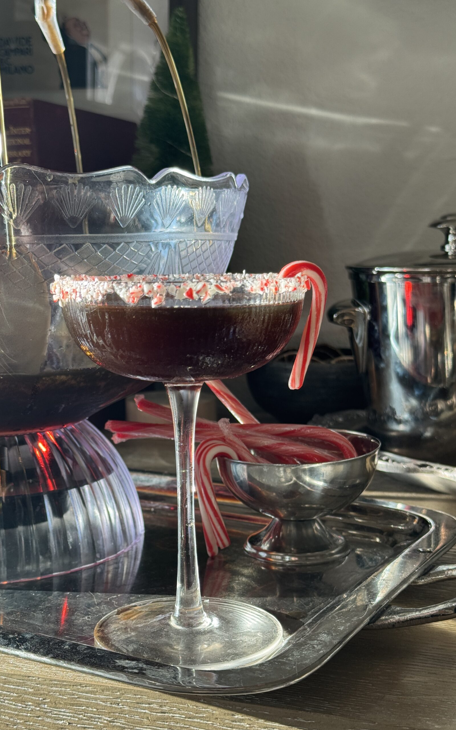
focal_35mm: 51
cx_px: 191
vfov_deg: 39.6
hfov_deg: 25.3
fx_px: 1014
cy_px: 365
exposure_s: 1/120
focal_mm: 6.76
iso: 50
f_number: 1.78
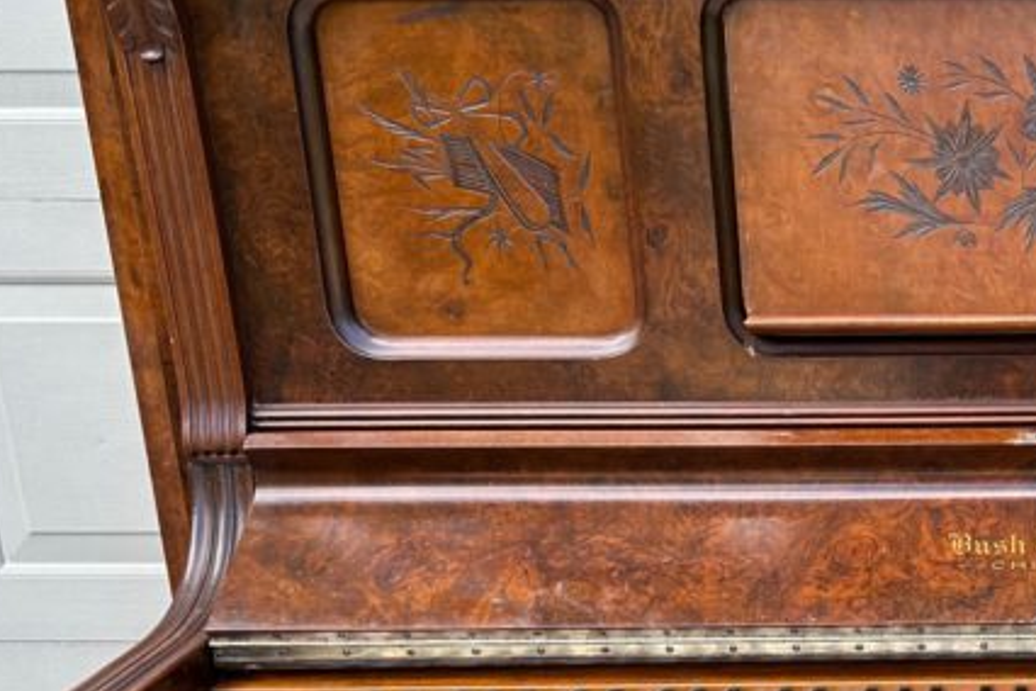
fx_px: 1727
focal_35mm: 60
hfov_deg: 30.6
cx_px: 1072
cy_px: 618
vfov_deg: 22.1
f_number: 1.78
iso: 64
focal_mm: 6.86
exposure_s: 1/204
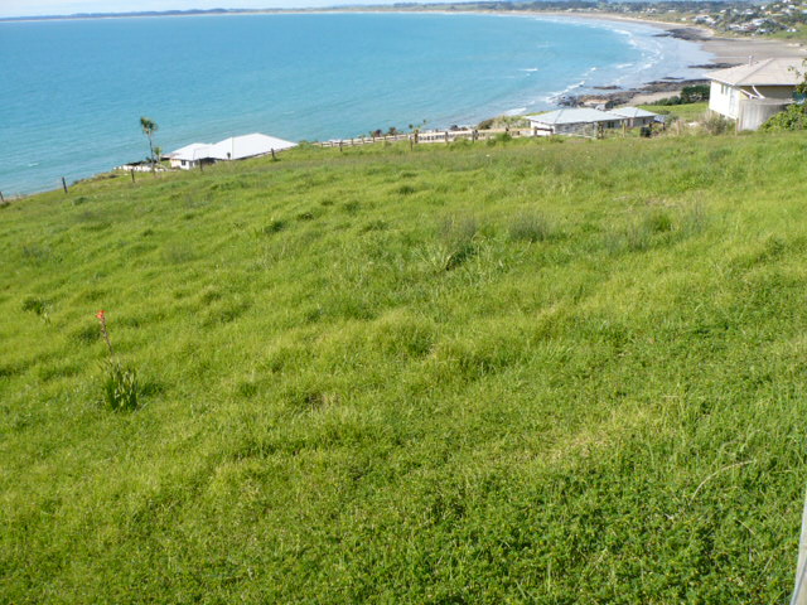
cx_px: 404
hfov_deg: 52.6
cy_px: 302
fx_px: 816
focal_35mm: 35
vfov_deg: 40.7
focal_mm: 5.8
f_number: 8
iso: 100
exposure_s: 1/160
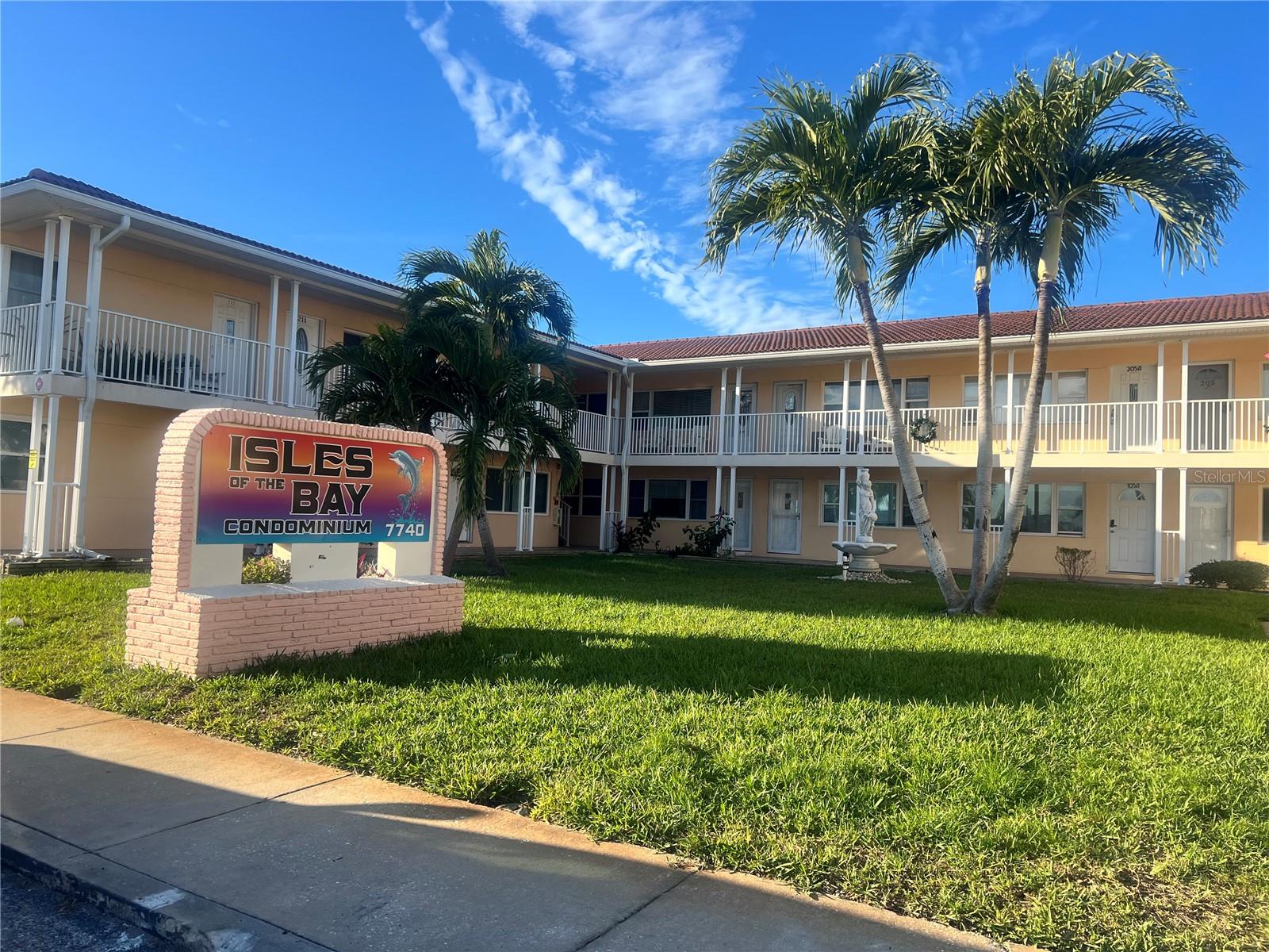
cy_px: 476
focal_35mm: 26
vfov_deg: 53.1
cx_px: 634
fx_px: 953
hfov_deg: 67.3
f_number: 1.5
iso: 50
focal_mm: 5.7
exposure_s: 1/2123
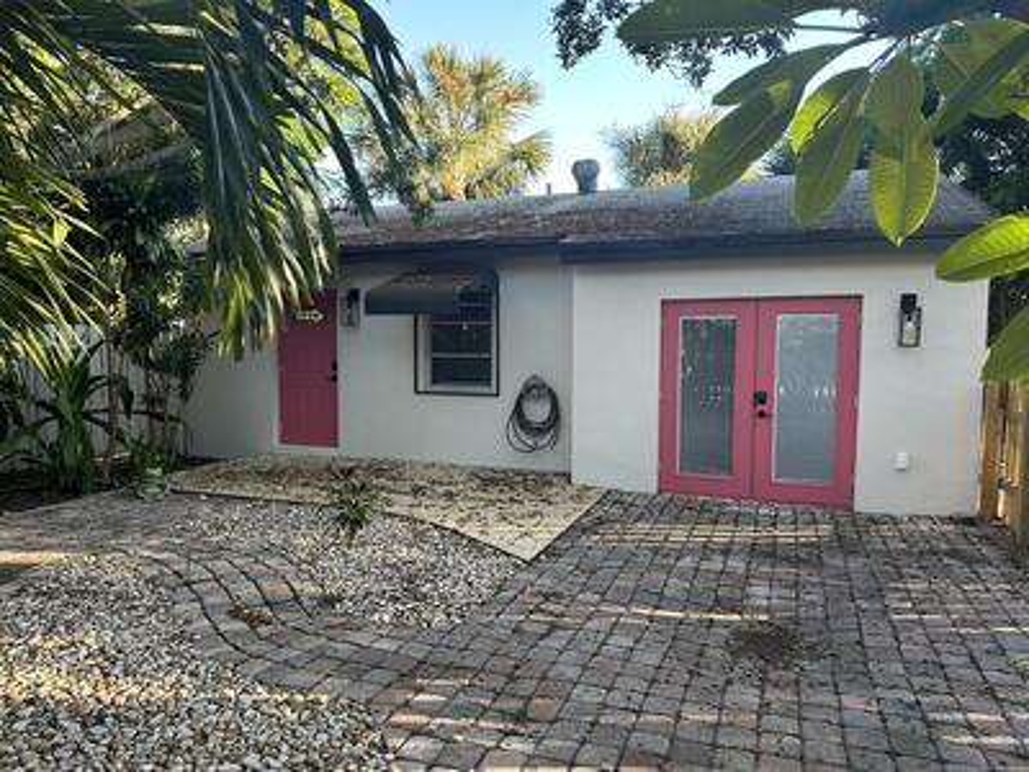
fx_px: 713
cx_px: 514
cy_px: 386
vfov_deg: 56.8
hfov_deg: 71.6
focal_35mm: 24
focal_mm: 6.86
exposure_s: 1/172
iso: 100
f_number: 1.78
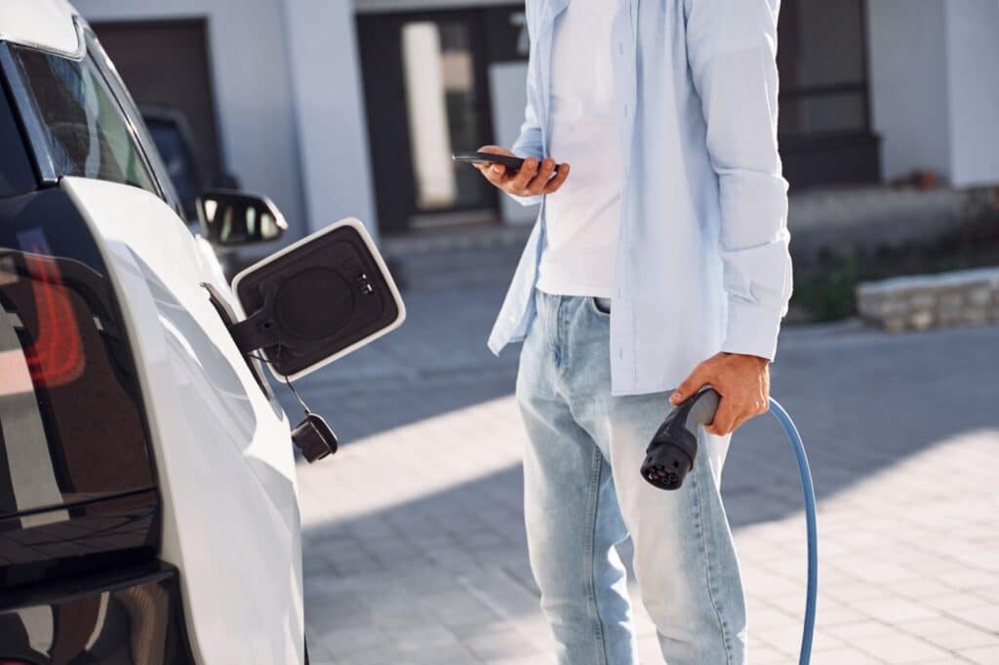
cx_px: 500
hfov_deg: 32.4
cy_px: 332
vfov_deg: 21.9
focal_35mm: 62
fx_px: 1720
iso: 160
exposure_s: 1/2500
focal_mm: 62
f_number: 2.8
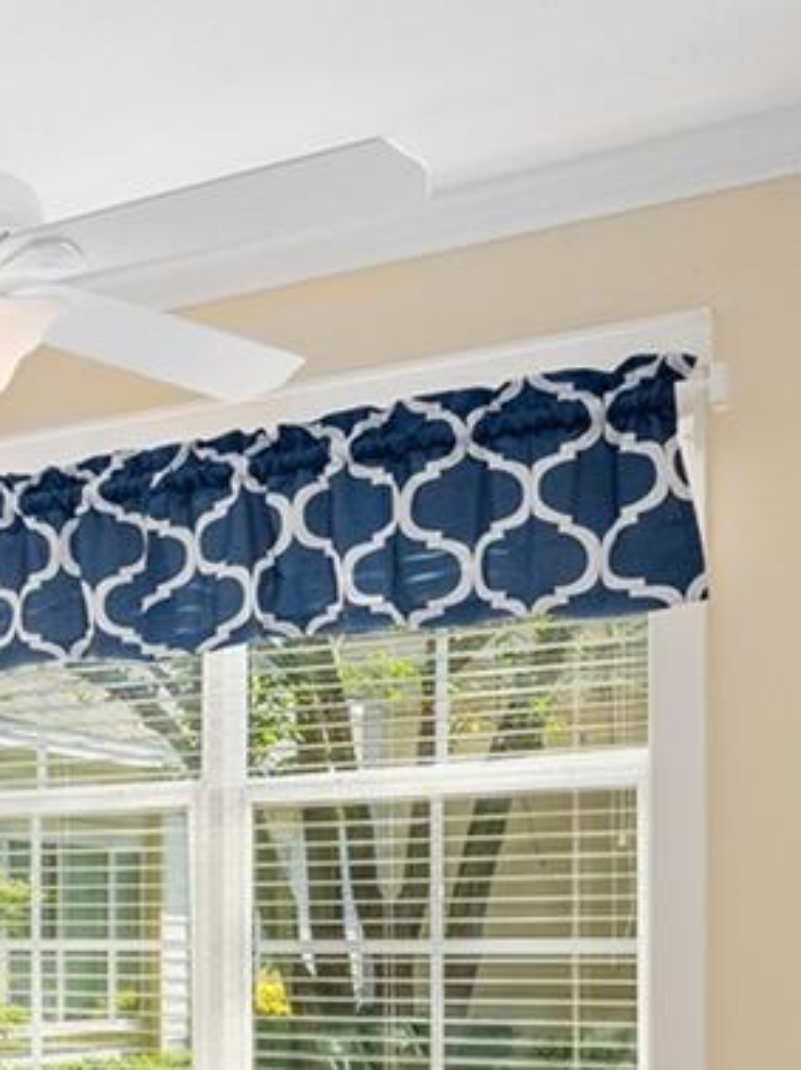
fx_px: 1761
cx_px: -439
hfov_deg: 21.2
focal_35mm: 57
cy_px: 940
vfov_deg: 32.3
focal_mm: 14
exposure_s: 1/30
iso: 400
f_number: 8
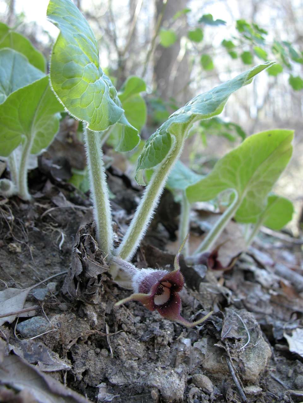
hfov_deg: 36.8
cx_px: 152
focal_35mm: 39
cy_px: 202
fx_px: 455
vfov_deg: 47.9
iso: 100
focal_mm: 10
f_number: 3.6
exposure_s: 1/36.7
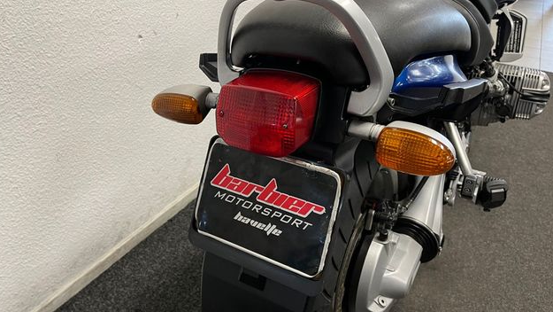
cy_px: 142
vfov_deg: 40.2
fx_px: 425
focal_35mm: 29
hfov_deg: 66.0
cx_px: 273
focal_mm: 5.1
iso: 125
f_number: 1.6
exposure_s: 1/50
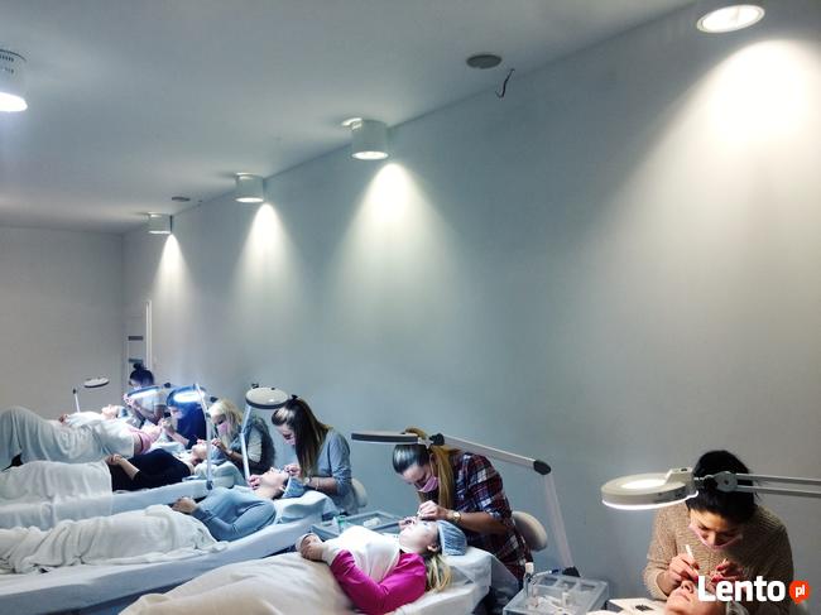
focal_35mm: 29
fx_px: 688
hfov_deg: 61.7
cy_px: 308
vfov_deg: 48.2
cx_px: 410
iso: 40
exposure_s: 1/33
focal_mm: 4.15
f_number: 2.2
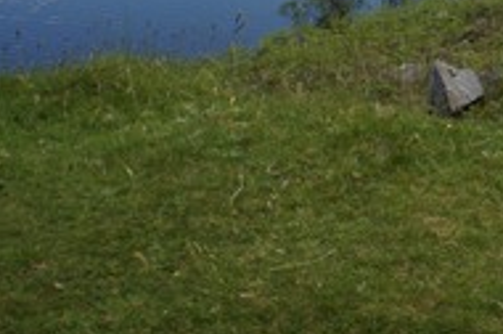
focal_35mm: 91
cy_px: -109
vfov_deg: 14.3
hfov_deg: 20.5
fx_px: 1269
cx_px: 651
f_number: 13
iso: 200
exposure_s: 1/125
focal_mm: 18
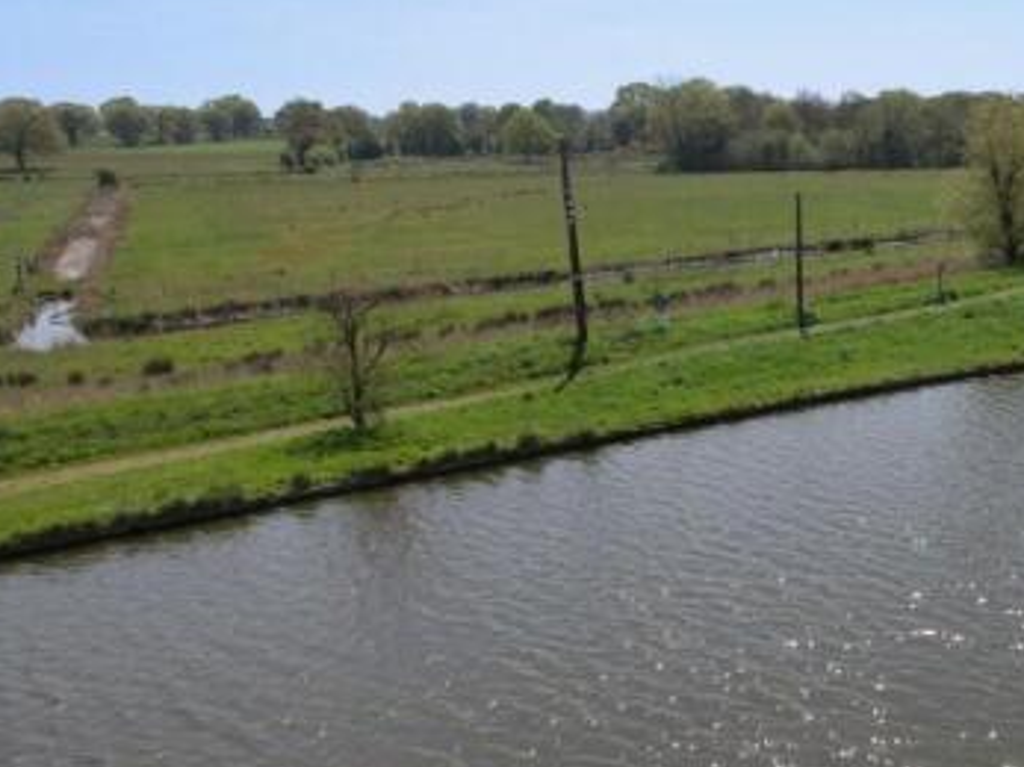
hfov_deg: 42.5
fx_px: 1183
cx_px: 941
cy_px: 515
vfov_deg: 35.6
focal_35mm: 40
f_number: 2.8
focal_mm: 8.38
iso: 100
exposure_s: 1/200
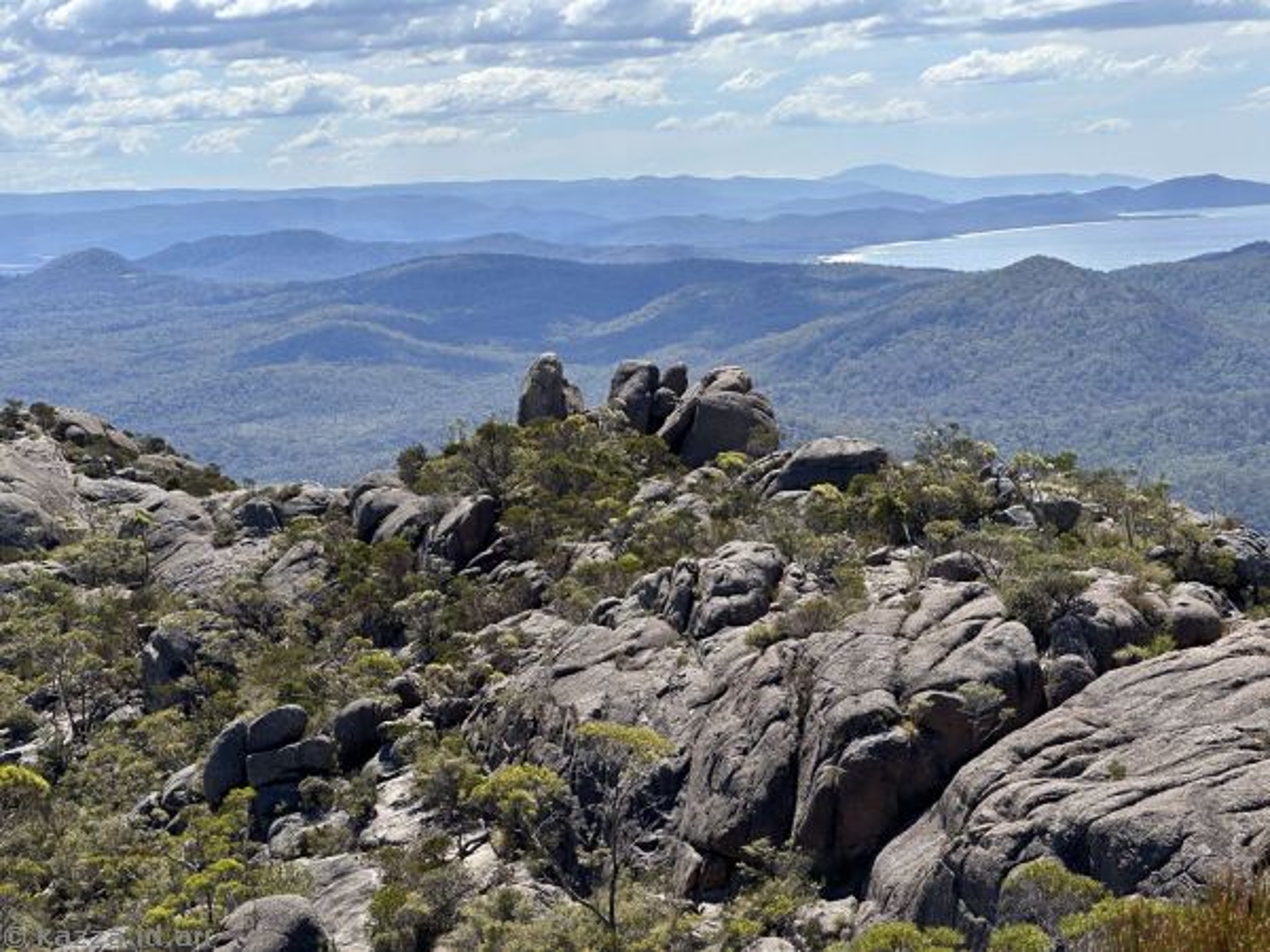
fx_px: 2825
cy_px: 476
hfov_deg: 25.3
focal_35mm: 77
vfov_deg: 19.1
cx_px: 635
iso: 32
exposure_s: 1/1193
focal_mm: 9
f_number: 2.8
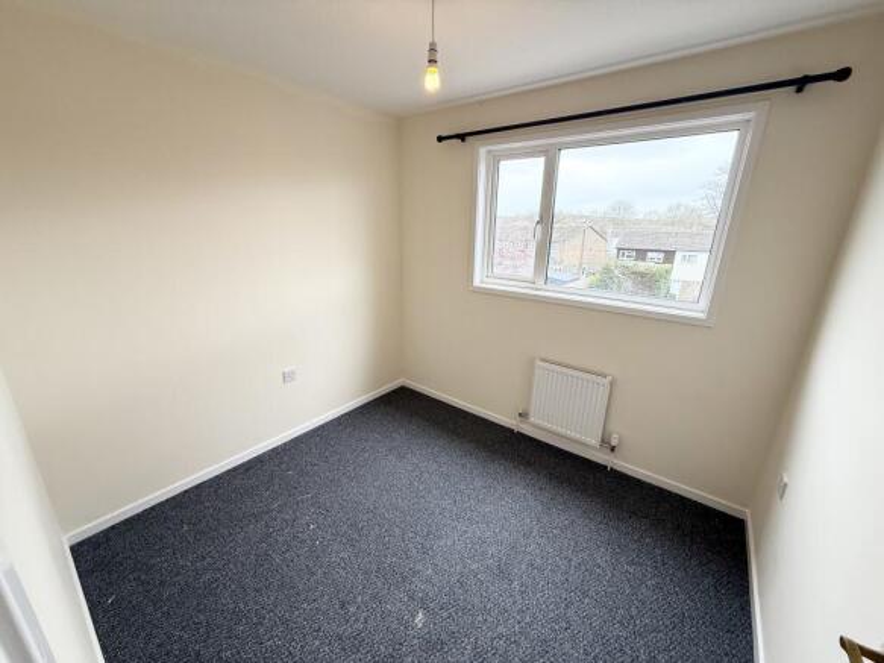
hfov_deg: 102.1
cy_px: 332
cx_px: 442
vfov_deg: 85.7
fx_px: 357
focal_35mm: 14
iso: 80
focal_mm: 2.22
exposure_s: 1/99
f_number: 2.2
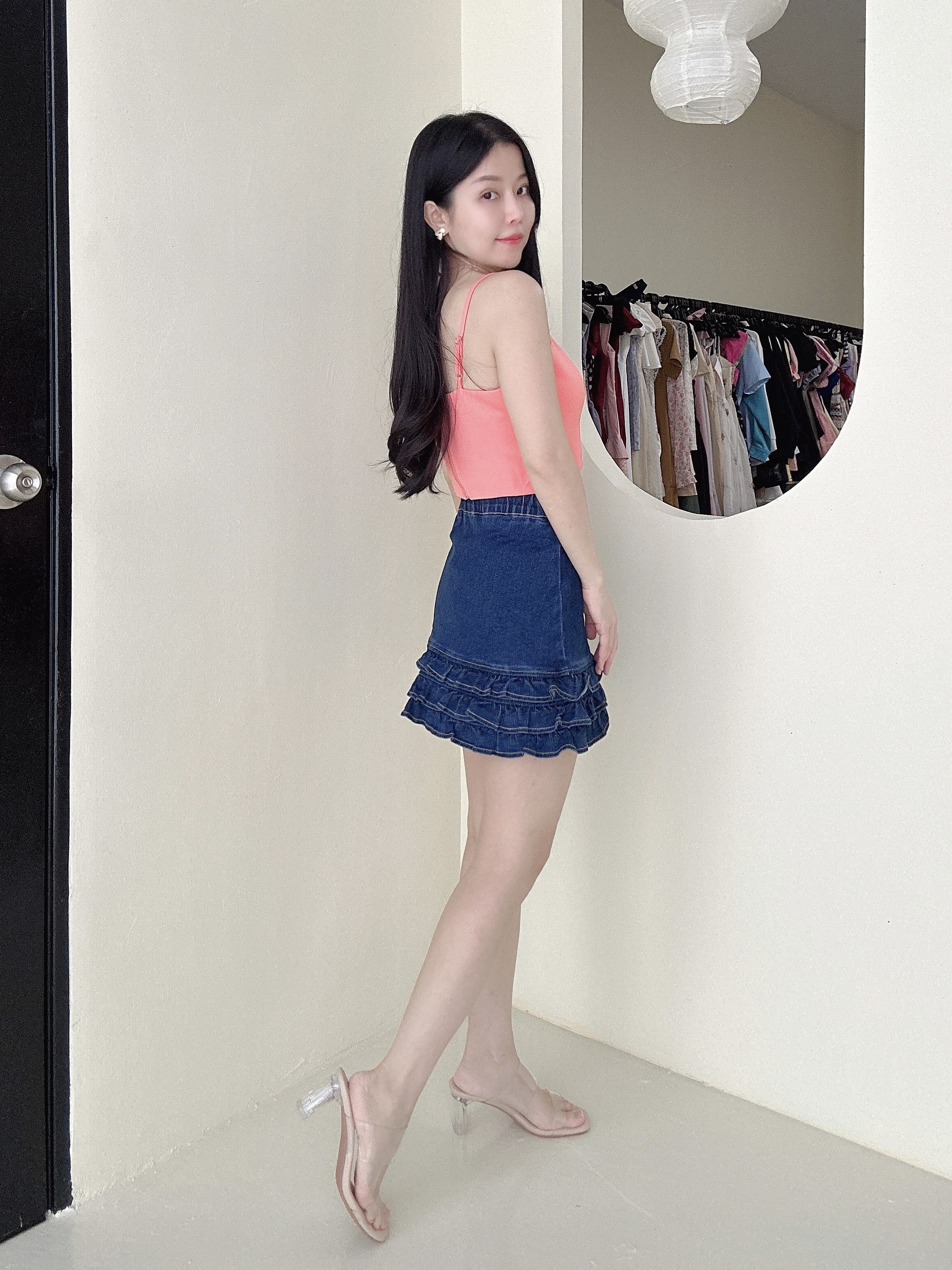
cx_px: 476
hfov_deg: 58.9
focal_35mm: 23
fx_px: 843
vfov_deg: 73.9
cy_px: 635
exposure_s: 1/81
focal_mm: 2.69
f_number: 1.9
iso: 80
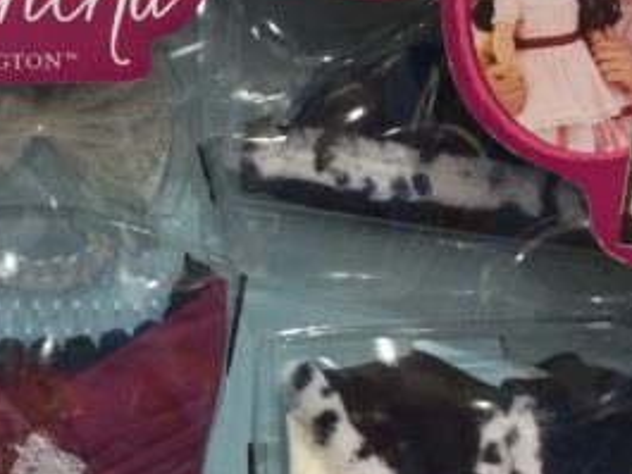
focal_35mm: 84
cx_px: -76
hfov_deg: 21.9
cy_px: 386
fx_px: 1534
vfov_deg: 17.4
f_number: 2.2
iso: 160
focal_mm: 4.15
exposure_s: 1/30
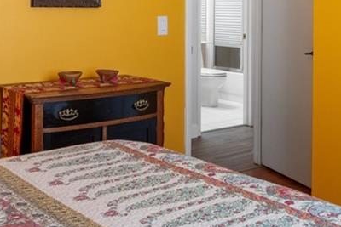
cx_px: 147
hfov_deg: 35.6
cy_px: 11
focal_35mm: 56
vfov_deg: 23.4
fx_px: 531
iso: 250
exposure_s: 1
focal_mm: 14
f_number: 9
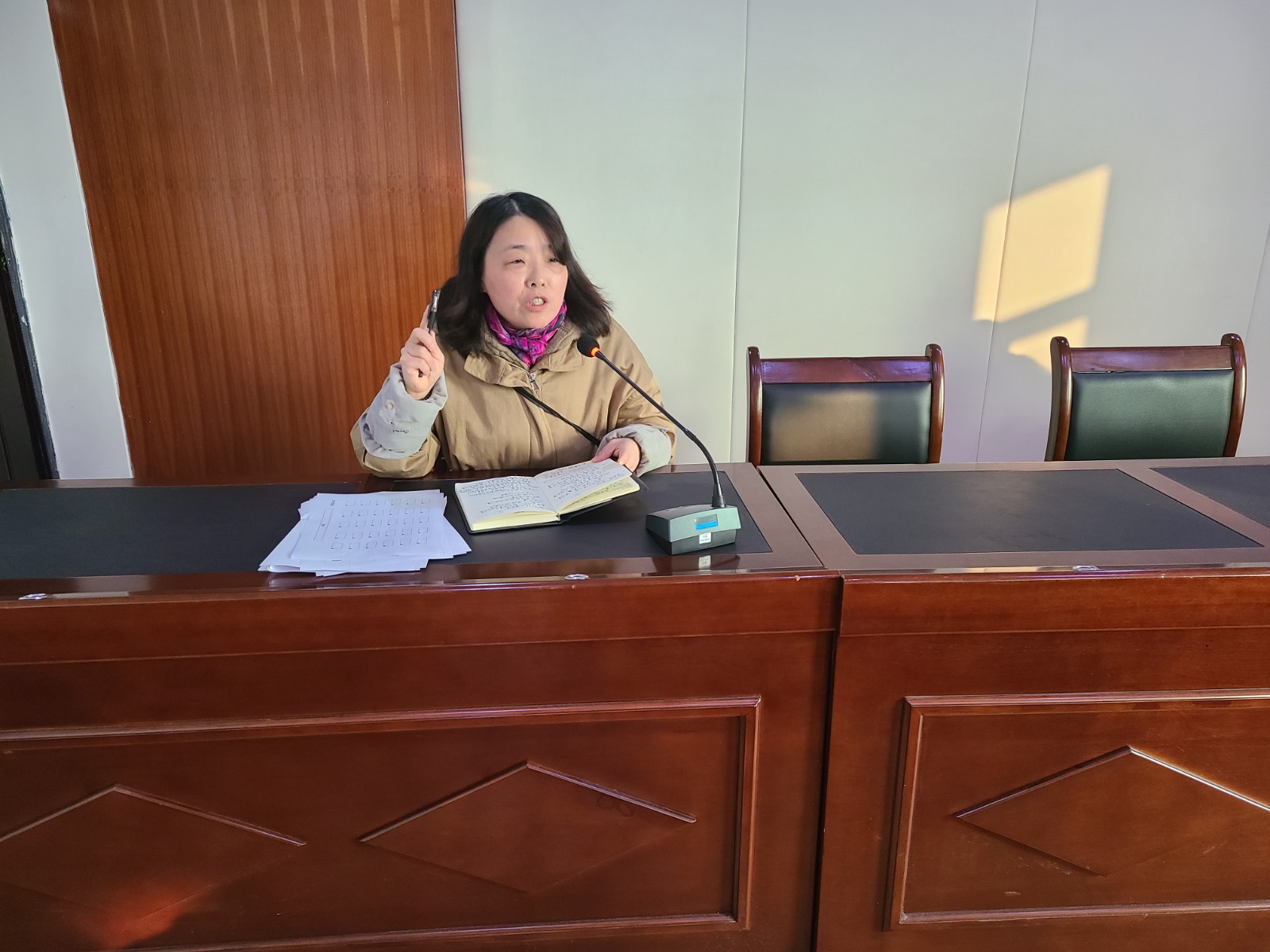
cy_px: 476
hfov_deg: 67.3
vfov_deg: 53.1
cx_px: 635
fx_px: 954
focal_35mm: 26
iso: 400
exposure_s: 1/50
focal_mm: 5.4
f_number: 1.8
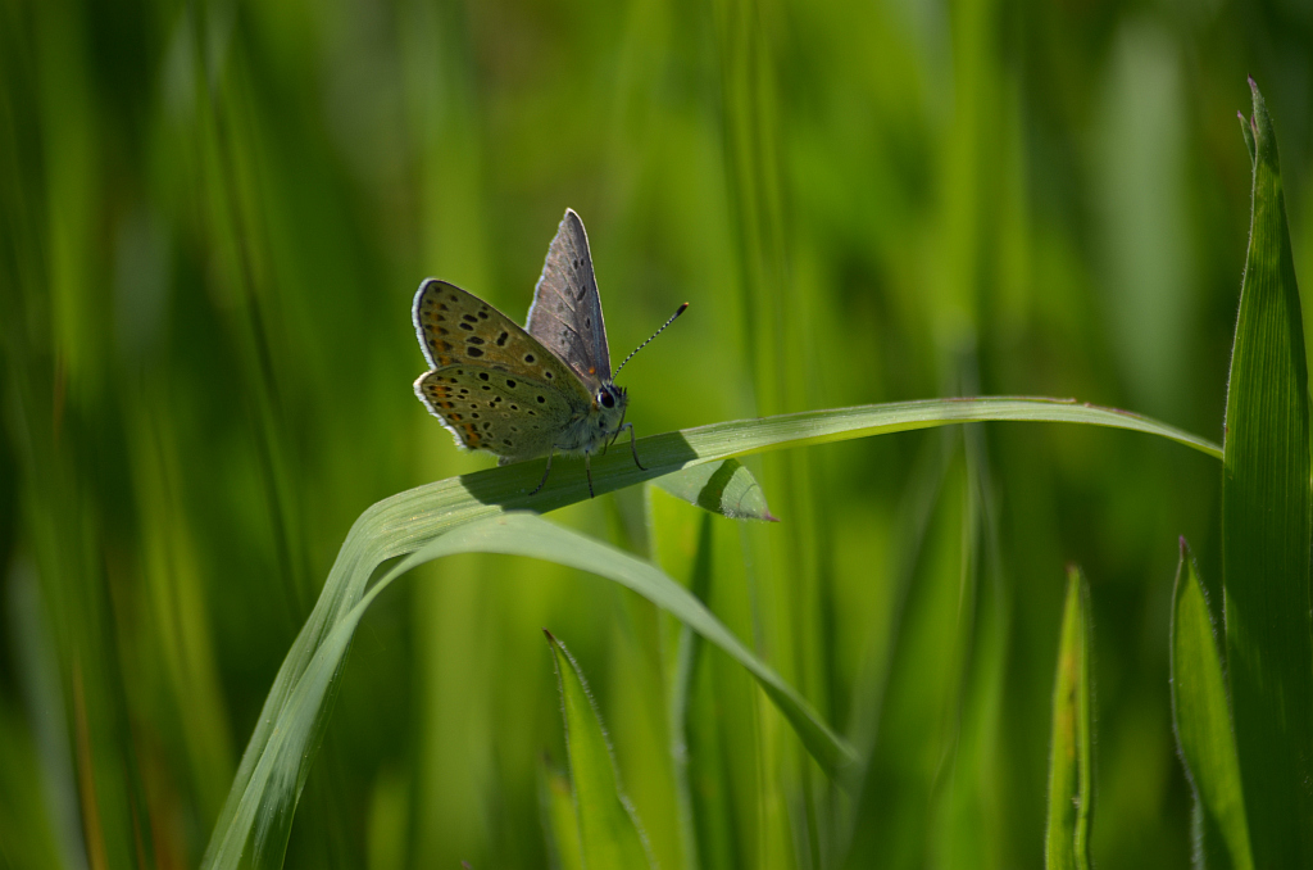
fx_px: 10918
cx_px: 656
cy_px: 435
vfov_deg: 4.6
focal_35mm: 300
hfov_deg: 6.9
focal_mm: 200
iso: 100
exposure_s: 1/500
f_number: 5.6
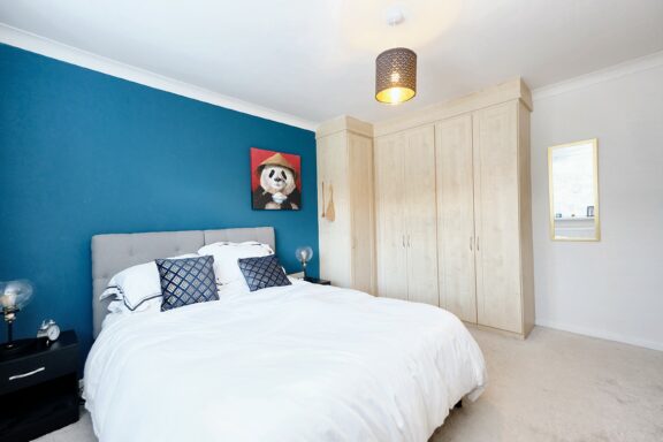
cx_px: 332
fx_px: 276
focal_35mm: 15
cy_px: 221
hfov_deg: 100.4
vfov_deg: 77.3
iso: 800
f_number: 4
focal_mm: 10
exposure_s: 1/15
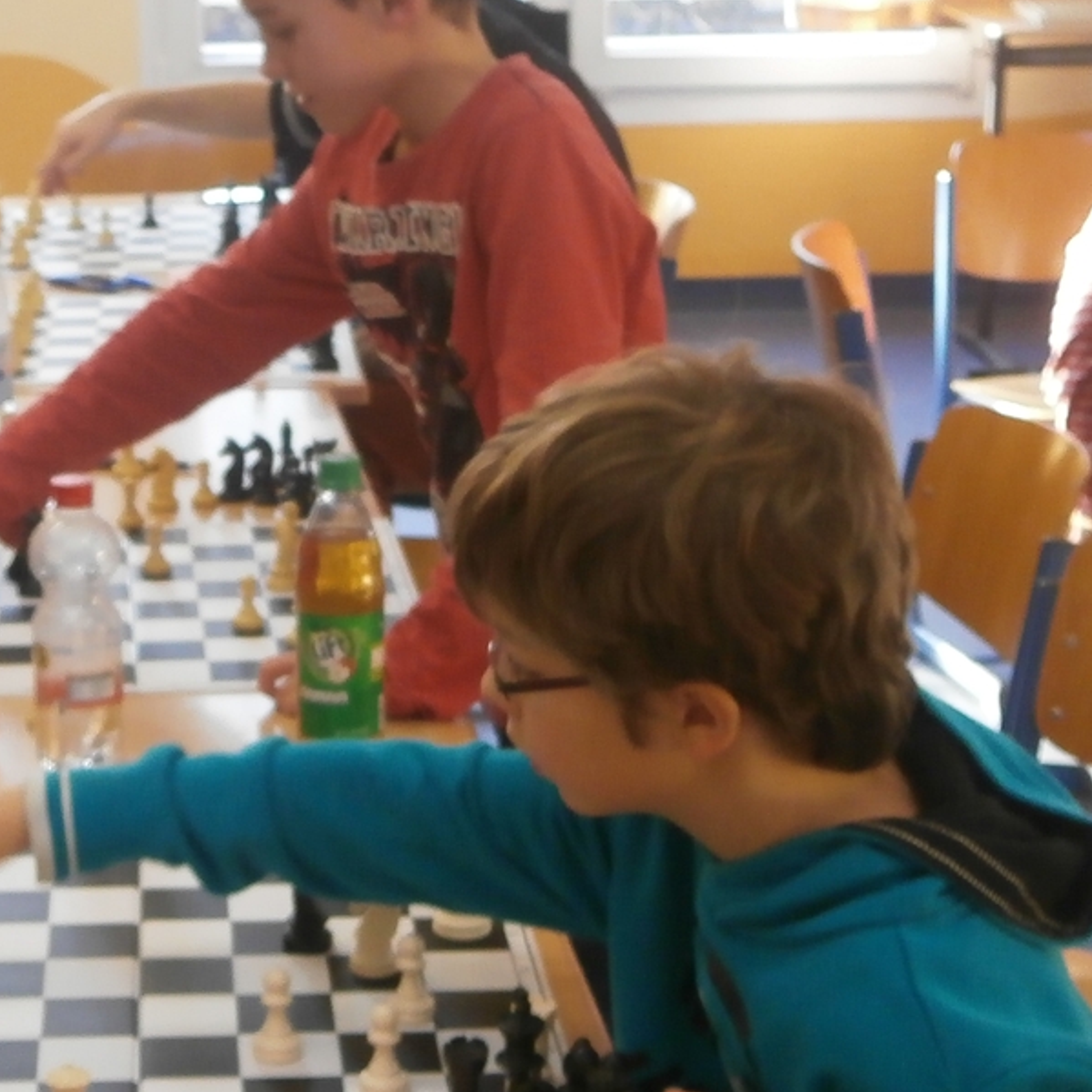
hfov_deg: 20.2
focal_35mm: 85
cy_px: 656
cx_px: 244
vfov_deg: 20.4
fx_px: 3034
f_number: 3.1
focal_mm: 6.4
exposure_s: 1/40
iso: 160
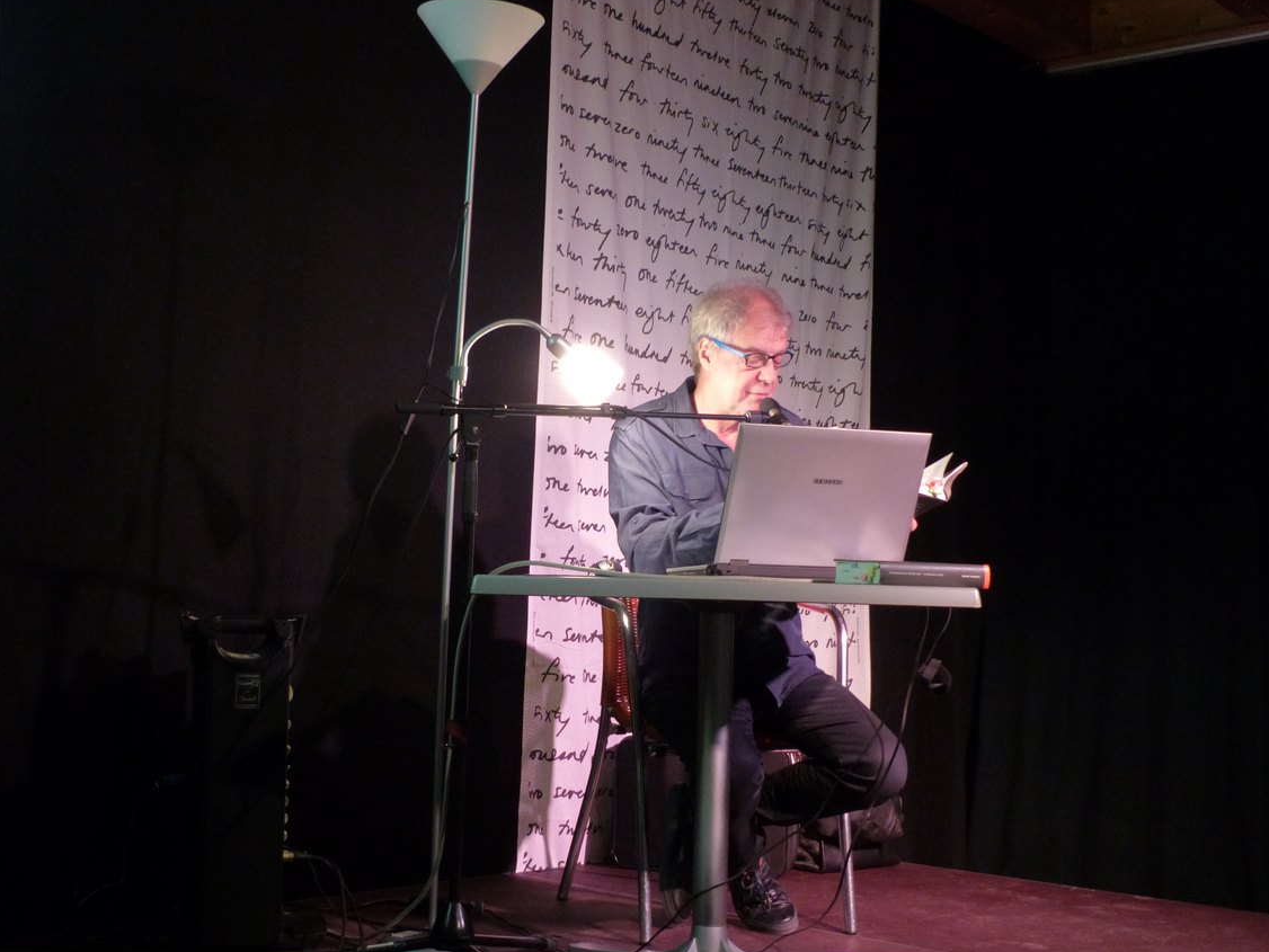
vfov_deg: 29.1
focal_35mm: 50
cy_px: 513
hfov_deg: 38.2
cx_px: 610
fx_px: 1833
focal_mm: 7.8
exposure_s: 1/15
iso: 400
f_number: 2.8
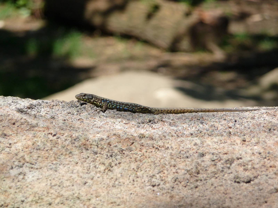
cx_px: 139
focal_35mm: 280
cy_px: 104
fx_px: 2249
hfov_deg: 7.1
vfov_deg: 5.3
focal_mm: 47
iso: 200
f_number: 4.9
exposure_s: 1/500
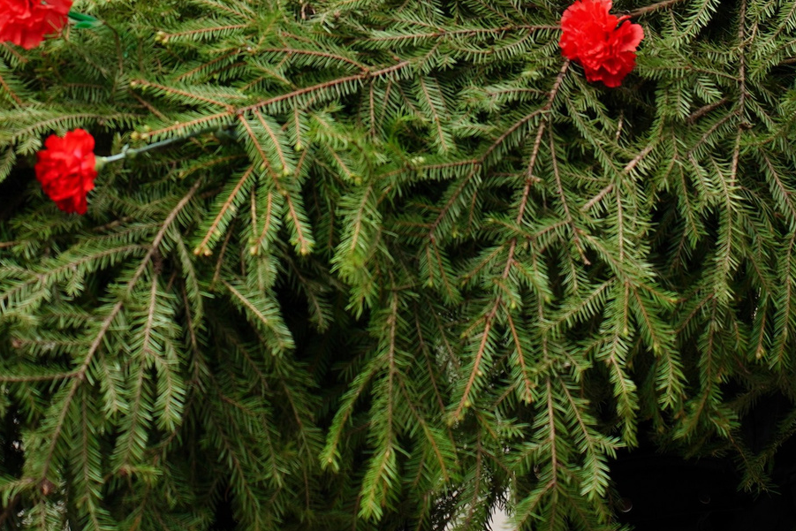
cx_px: 330
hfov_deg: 9.7
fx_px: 4710
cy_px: -144
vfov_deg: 6.4
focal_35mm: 213
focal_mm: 75
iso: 100
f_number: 4
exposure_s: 1/800
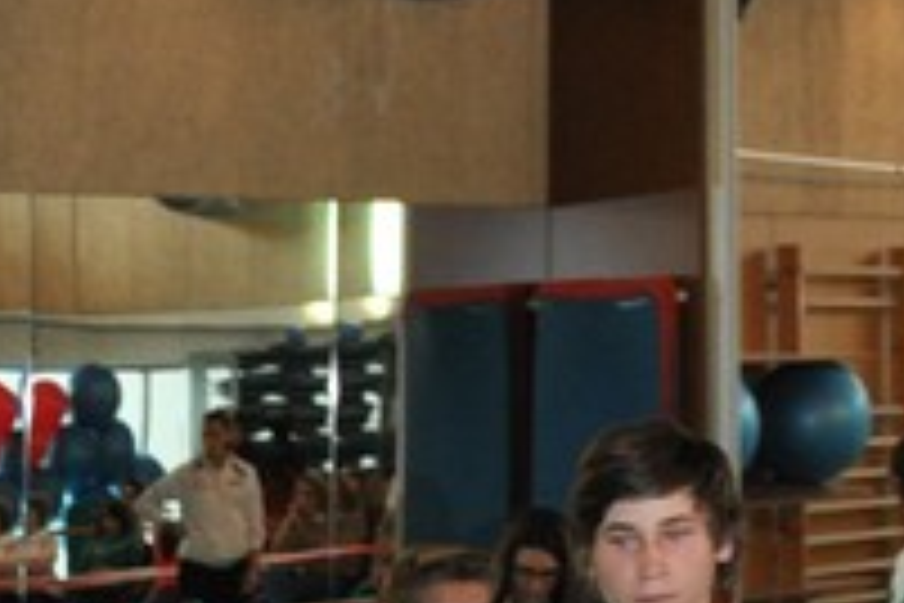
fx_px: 3892
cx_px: 1642
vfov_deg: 8.7
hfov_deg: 12.1
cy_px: -268
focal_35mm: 155
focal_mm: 26
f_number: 3.8
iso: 800
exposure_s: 1/100
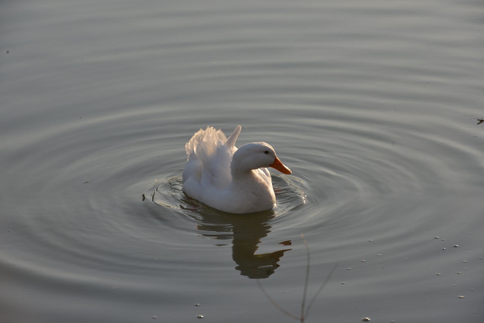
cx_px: 242
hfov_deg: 10.3
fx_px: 2689
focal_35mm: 200
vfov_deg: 6.9
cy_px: 162
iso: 200
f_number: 10
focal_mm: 200
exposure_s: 1/250
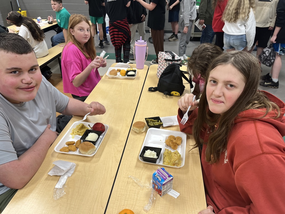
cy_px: 107
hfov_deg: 67.3
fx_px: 214
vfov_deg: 53.1
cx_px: 142
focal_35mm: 26
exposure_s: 1/60
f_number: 1.6
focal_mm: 5.1
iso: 80
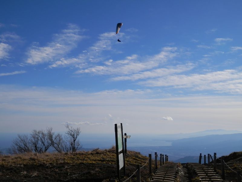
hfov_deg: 46.8
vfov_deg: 36.0
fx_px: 280
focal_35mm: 40
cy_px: 91
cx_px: 121
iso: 80
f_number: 10.4
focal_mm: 7.3
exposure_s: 1/250
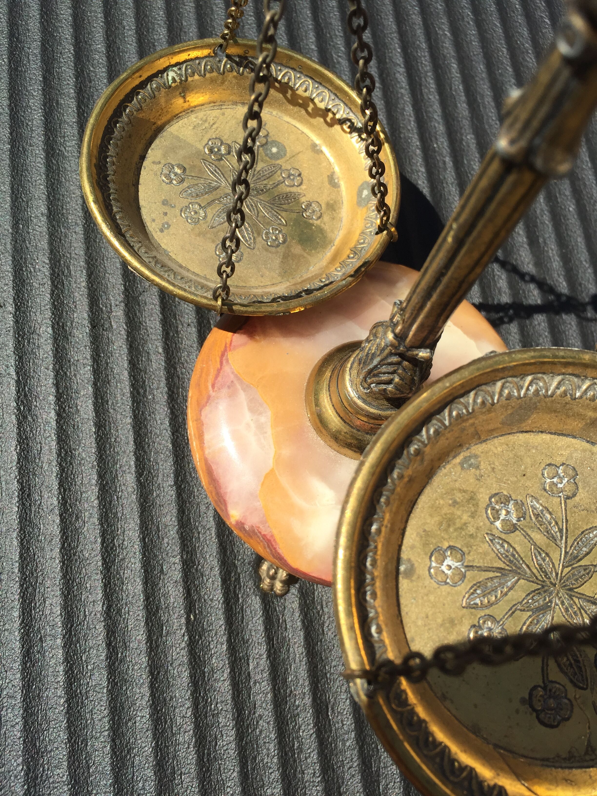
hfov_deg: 48.2
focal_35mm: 29
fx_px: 667
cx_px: 298
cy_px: 398
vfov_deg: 61.7
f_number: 2.2
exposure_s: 1/1721
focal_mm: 4.15
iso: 32
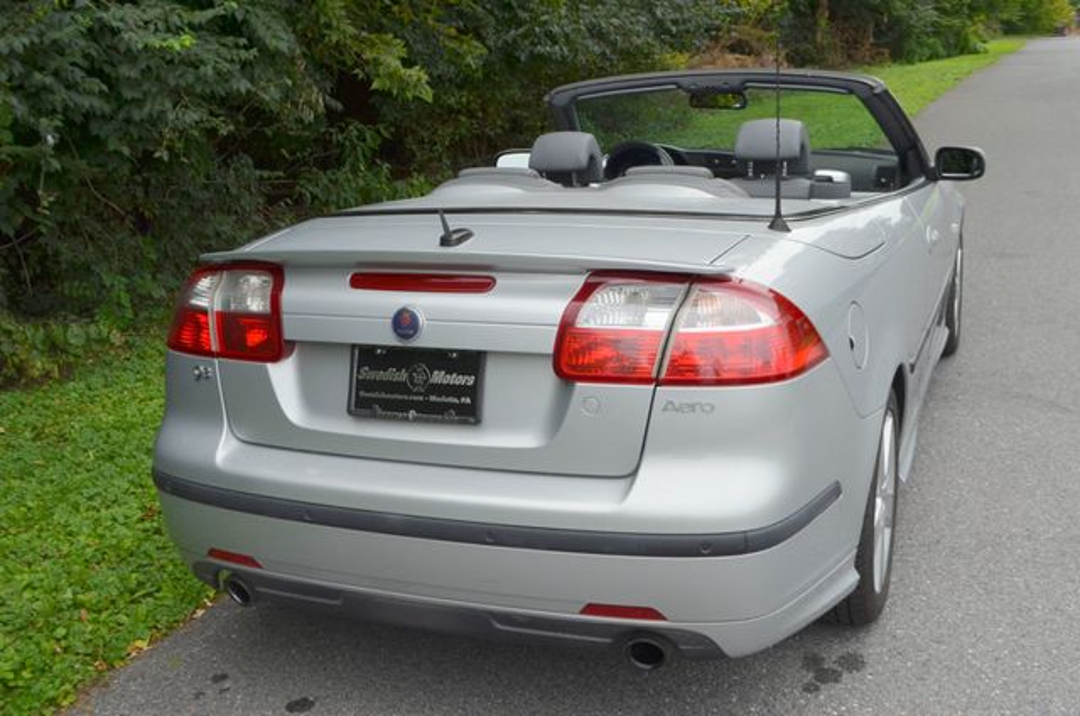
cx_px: 540
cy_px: 358
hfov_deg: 49.6
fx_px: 1168
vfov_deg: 34.1
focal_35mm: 39
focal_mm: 26
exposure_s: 1/250
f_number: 8
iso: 200
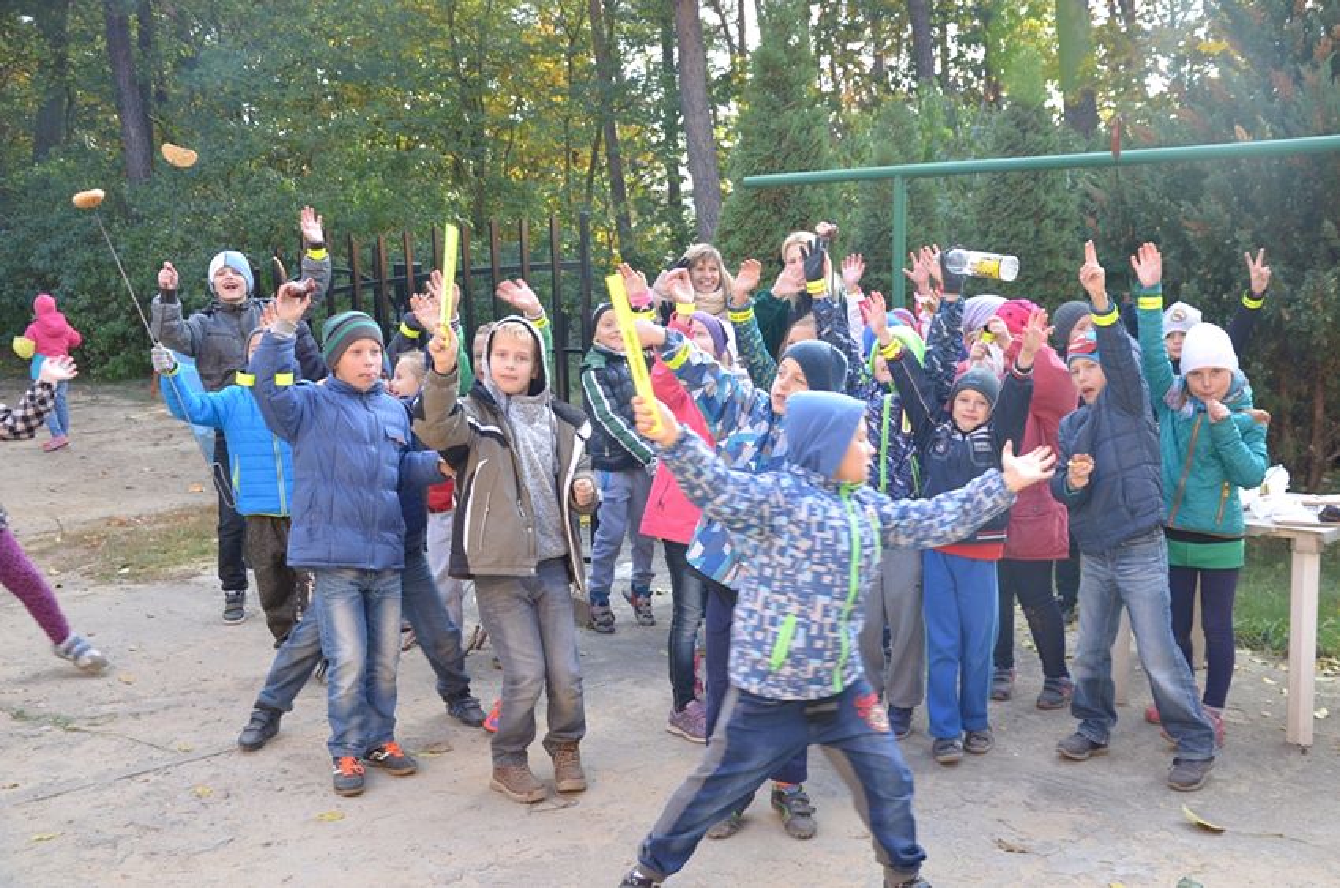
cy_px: 444
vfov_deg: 31.8
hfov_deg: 46.5
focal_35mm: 42
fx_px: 1560
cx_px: 670
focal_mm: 28
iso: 200
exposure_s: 1/125
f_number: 4
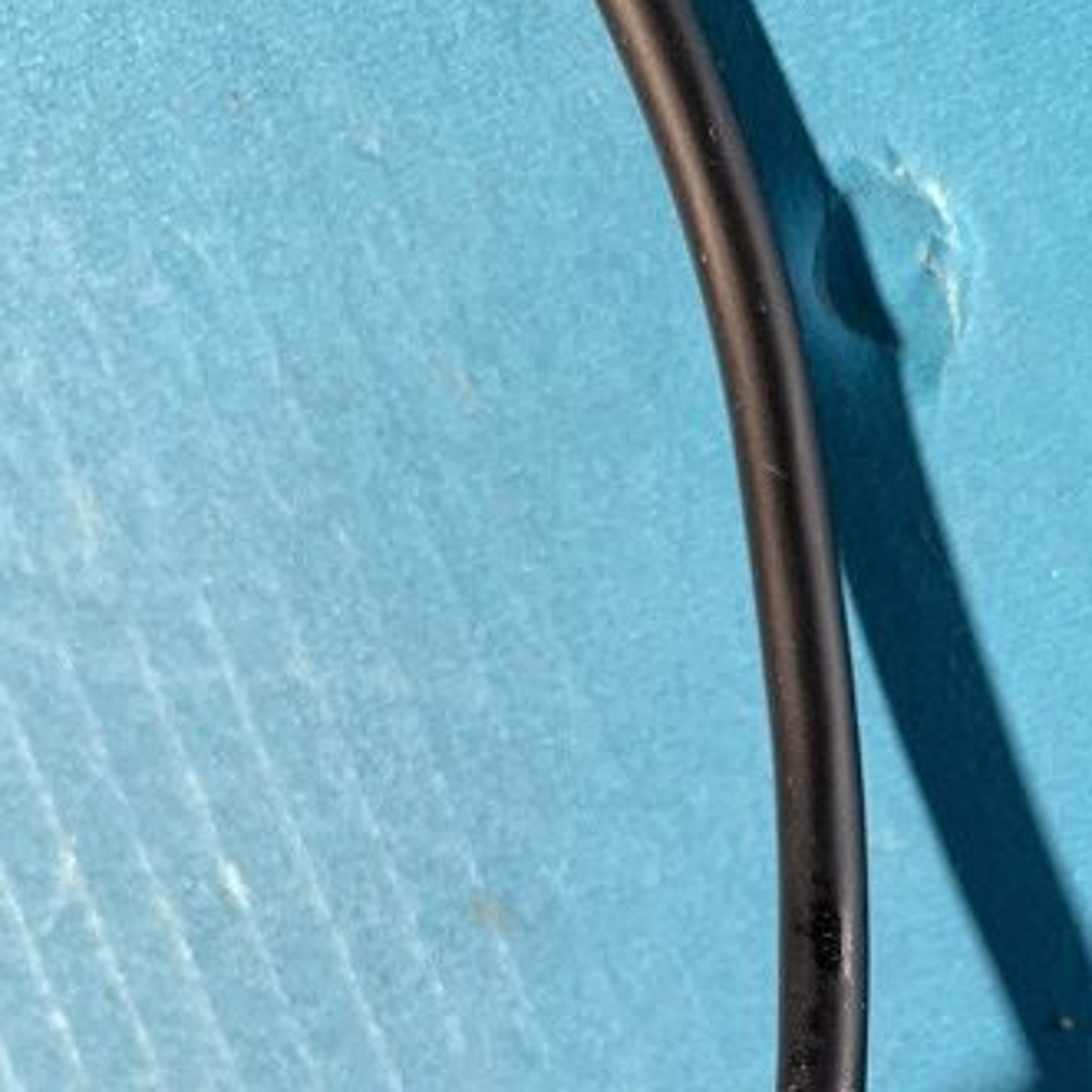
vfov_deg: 28.6
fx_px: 1999
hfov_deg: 29.8
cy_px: 1107
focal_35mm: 56
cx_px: 889
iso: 100
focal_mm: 4.25
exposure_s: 1/113
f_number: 1.8
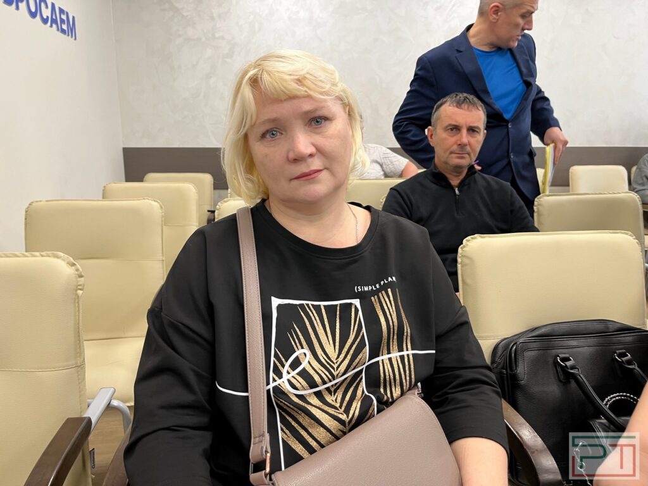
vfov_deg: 53.1
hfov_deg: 67.3
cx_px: 324
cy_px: 243
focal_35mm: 26
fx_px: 487
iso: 80
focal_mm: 5.1
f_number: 1.6
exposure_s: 1/50
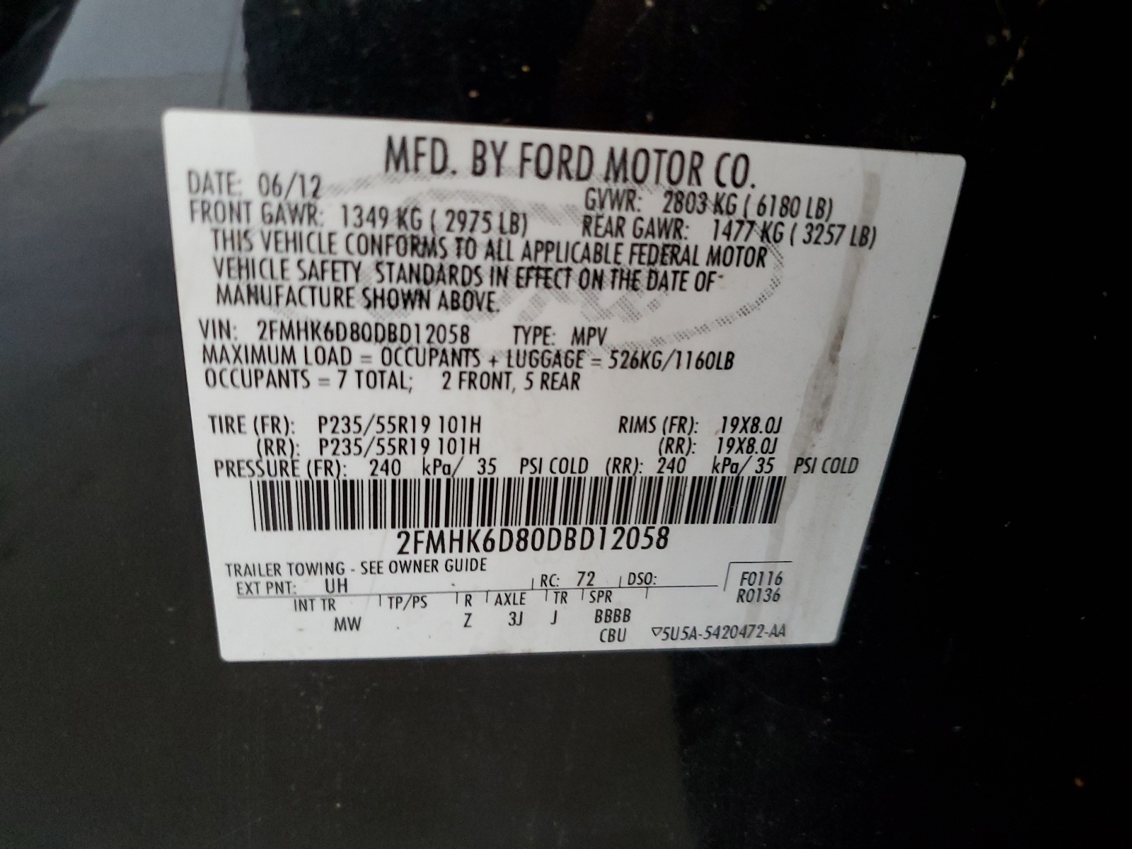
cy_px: 424
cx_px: 566
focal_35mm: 26
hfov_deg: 67.3
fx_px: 850
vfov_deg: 53.1
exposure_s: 1/60.2
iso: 270
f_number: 1.5
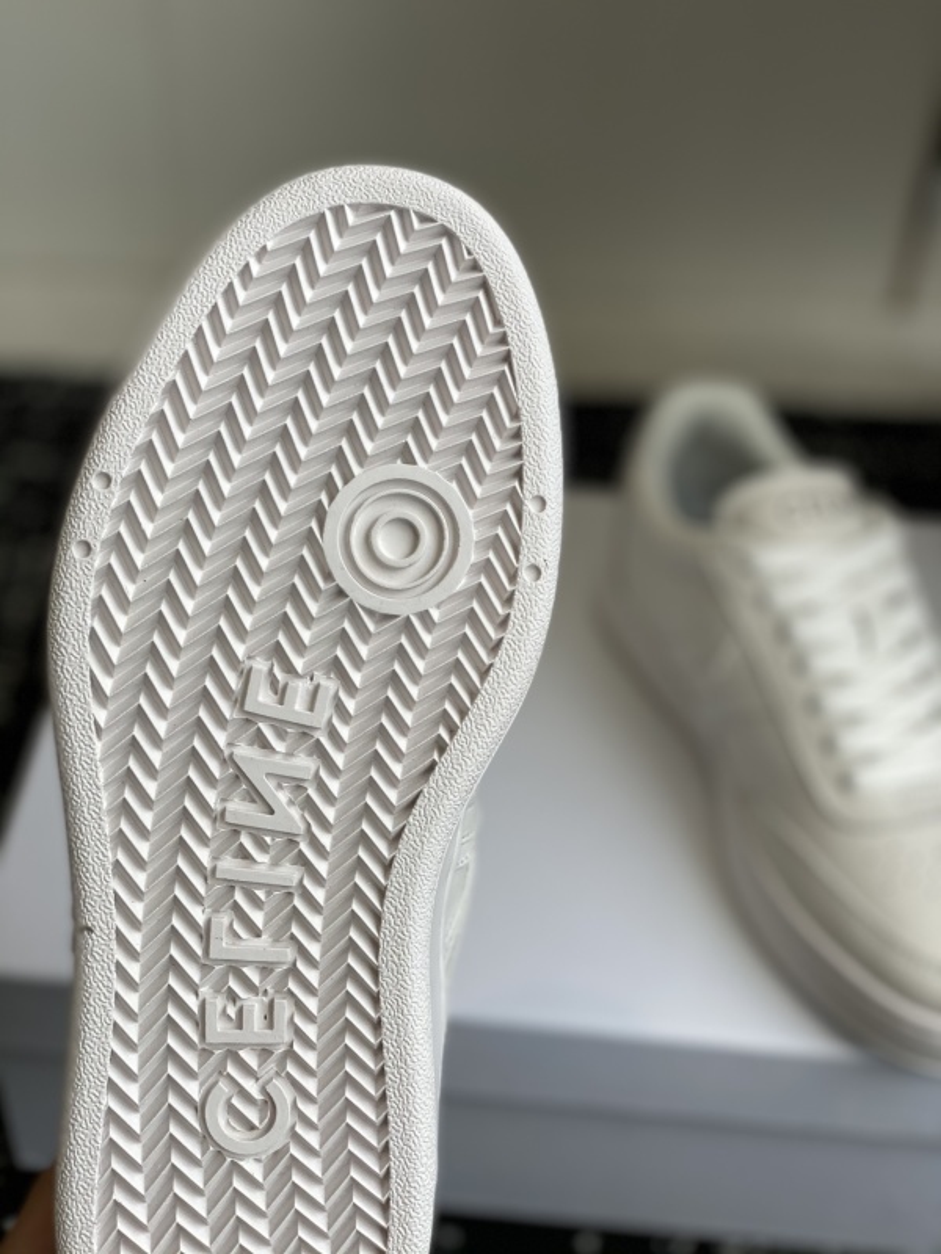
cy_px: 627
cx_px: 470
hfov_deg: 28.0
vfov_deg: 36.8
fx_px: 1885
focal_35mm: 52
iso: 20
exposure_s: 1/470
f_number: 2
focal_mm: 6
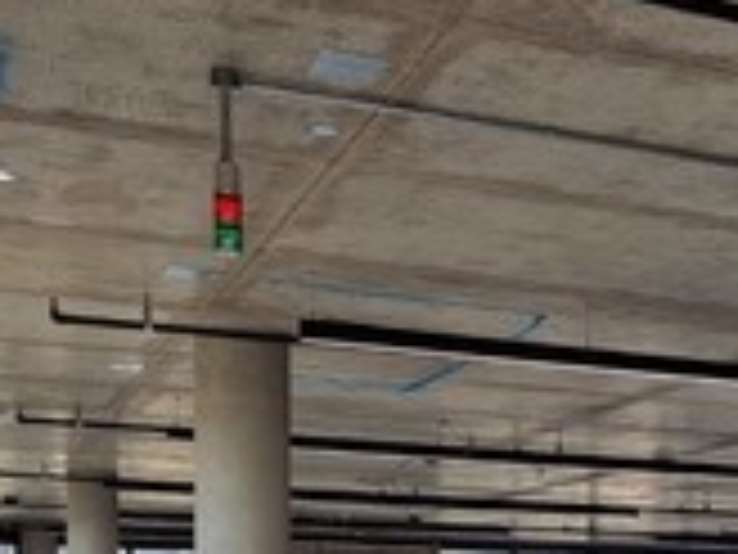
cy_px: 678
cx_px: 796
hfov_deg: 24.9
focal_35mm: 73
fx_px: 1556
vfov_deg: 19.0
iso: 50
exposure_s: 1/197
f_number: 1.8
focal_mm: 6.7
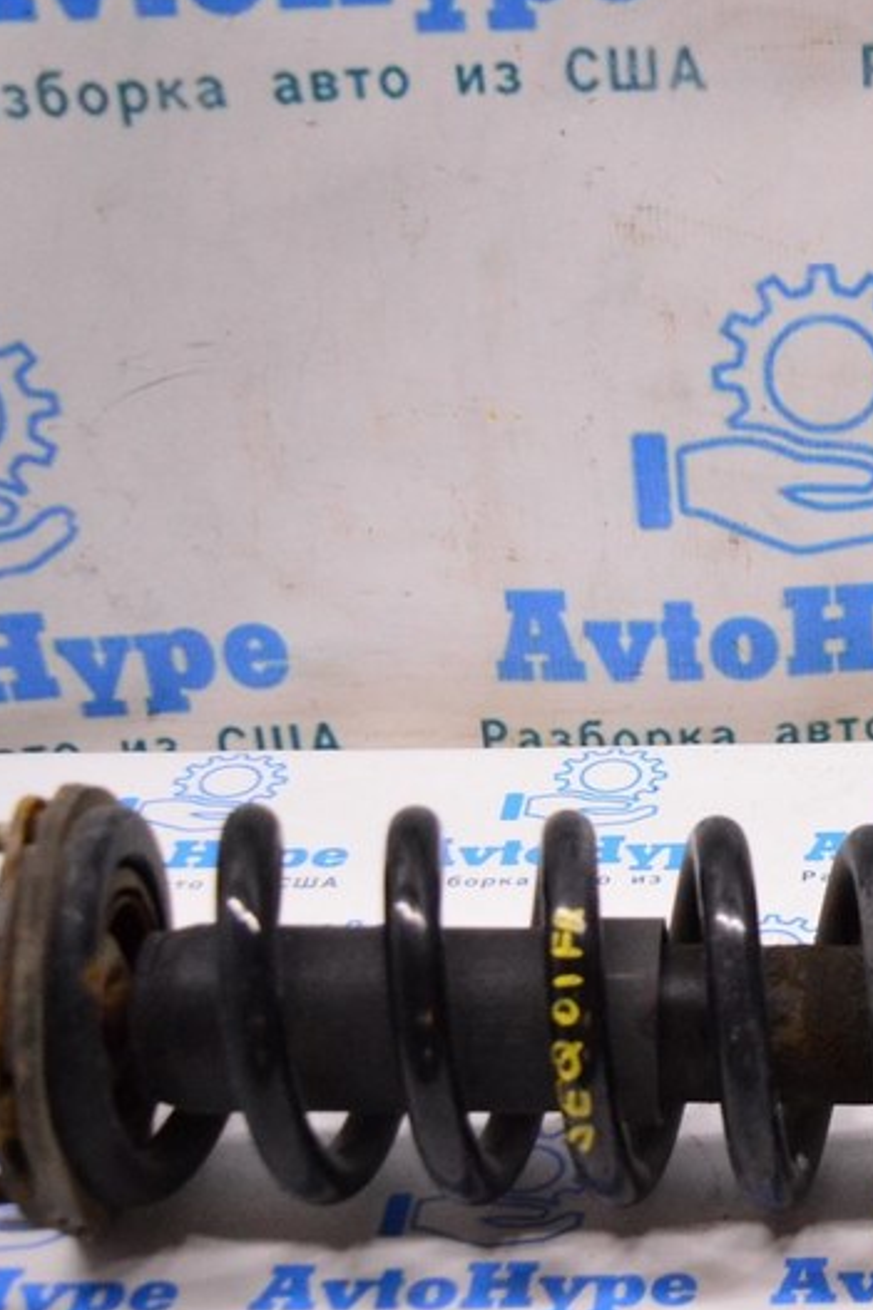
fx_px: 2437
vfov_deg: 30.0
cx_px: 982
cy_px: 792
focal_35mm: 67
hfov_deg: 19.4
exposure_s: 1/400
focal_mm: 23
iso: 3200
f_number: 3.8
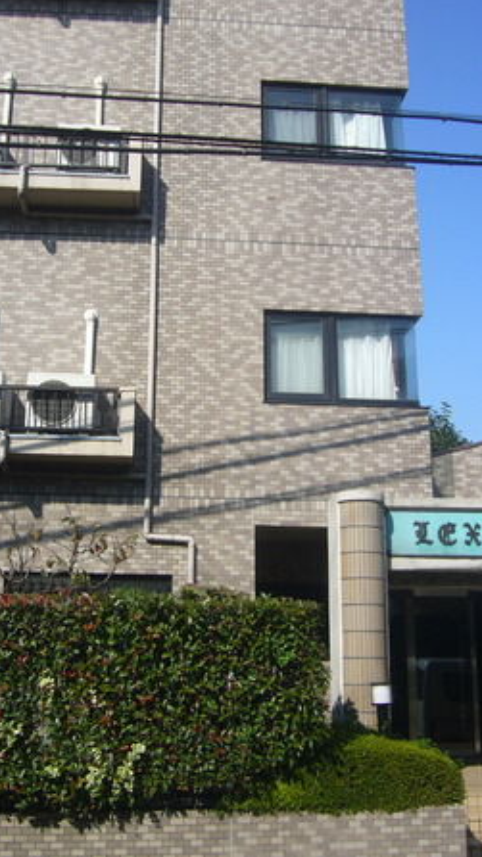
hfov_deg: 28.9
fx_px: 931
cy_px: 427
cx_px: 186
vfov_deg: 49.4
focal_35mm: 41
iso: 80
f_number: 5.6
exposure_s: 1/400
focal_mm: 4.6
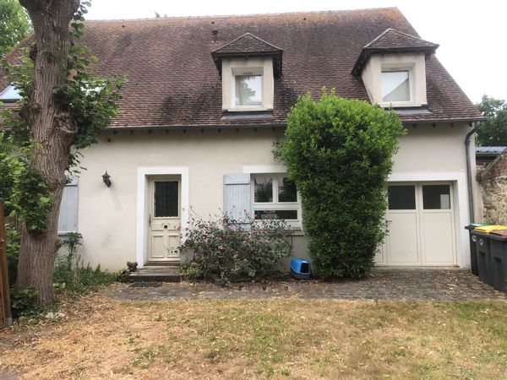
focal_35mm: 28
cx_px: 254
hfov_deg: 63.4
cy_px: 190
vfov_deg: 49.7
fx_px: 410
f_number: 1.8
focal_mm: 3.99
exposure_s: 1/539
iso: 20
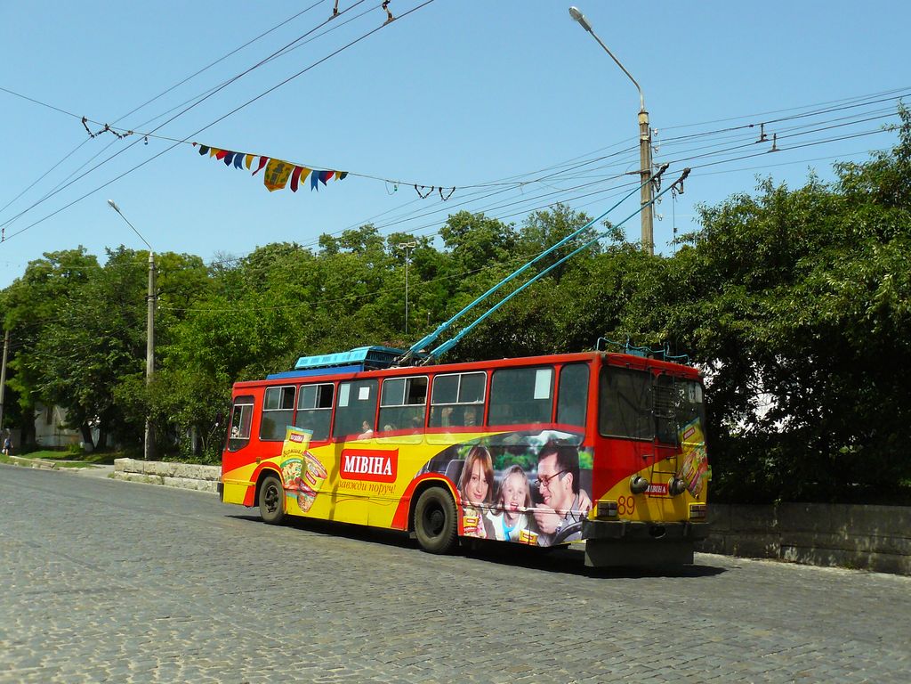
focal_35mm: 36
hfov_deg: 51.4
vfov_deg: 39.7
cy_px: 342
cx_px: 456
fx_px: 947
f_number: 4.5
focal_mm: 6
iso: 200
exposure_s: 1/1000
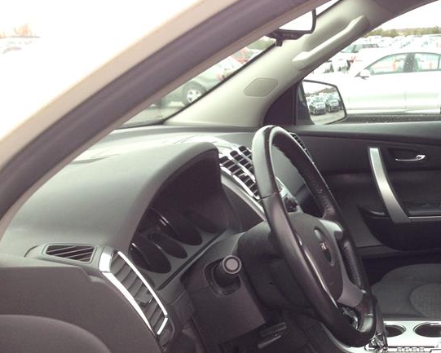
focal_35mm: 61
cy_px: 272
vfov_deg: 24.7
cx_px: 389
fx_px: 796
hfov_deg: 29.8
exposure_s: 1/120
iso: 64
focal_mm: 4.13
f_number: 2.4
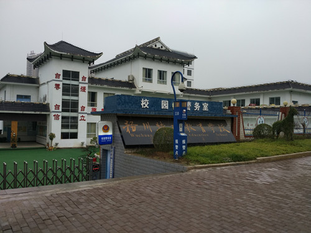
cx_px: 156
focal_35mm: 30
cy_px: 116
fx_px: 270
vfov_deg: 46.8
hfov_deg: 60.0
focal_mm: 4.12
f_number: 2
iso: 100
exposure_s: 1/187
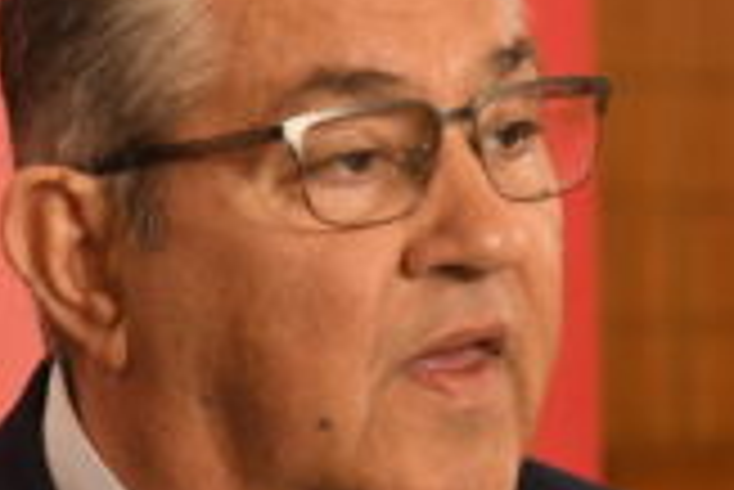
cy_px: 348
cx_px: 392
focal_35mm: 275
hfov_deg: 7.5
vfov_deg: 5.0
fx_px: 5612
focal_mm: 70
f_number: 4.5
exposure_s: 1/125
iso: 3200
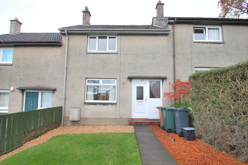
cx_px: 124
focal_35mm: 16
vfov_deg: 72.0
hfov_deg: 95.0
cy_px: 82
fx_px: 114
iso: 360
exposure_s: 1/125
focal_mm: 11
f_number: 5.6
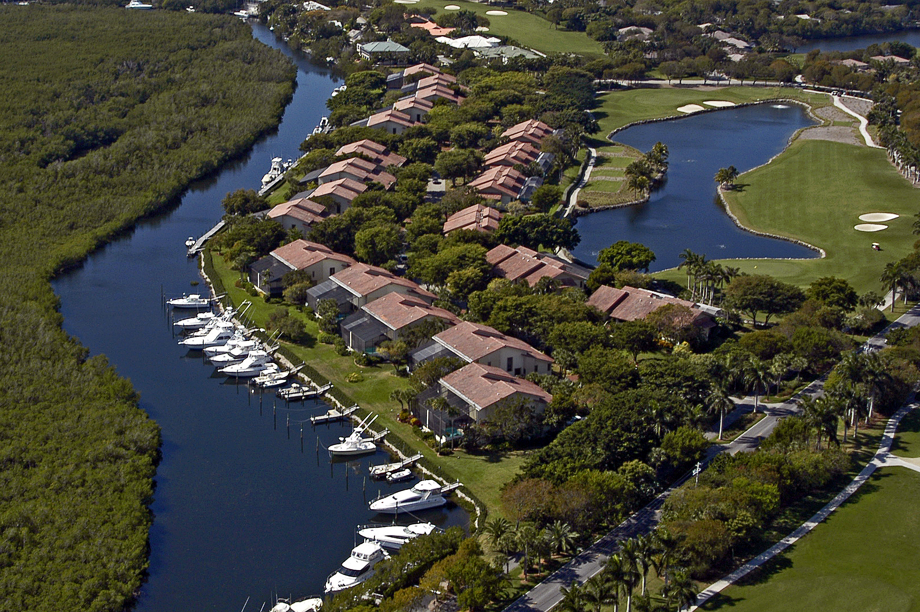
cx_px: 460
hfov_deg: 53.2
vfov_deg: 36.8
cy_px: 306
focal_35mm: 36
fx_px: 919
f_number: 7.1
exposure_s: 1/640
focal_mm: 24
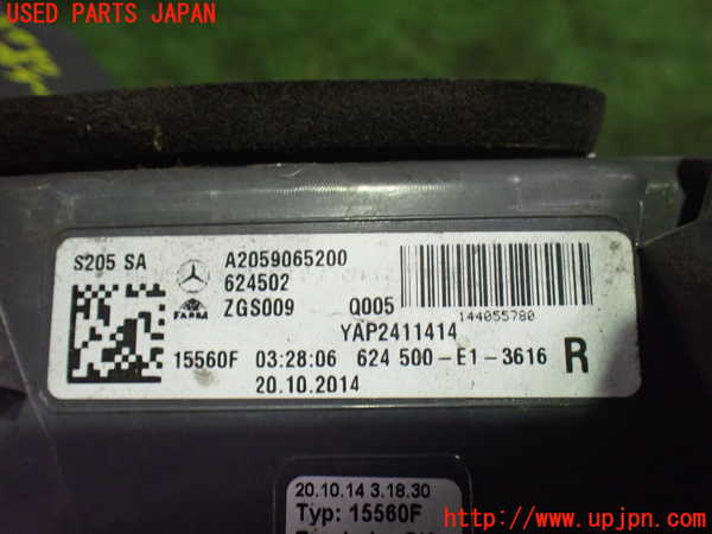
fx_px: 617
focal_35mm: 30
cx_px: 356
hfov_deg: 60.0
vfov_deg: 46.8
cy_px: 267
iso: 800
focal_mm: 5.4
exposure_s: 1/60
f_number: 2.3
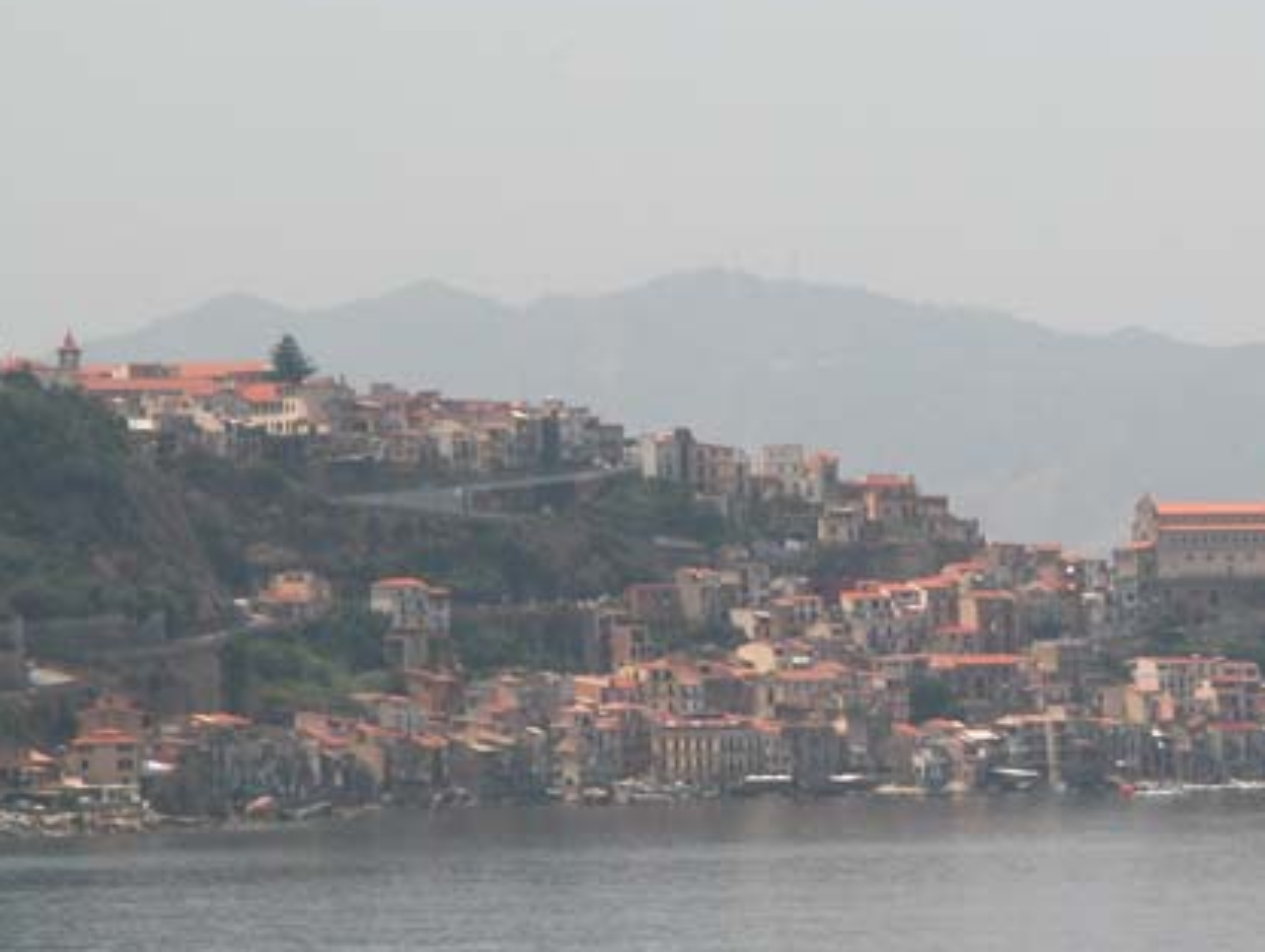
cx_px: 979
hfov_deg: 5.3
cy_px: 602
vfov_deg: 4.0
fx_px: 13647
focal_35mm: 373
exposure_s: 1/375
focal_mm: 61.5
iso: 100
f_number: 7.4
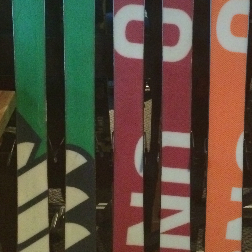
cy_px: 66
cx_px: 160
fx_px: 527
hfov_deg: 26.8
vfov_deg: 26.6
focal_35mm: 64
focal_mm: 4.12
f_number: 2.2
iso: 800
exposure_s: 1/15
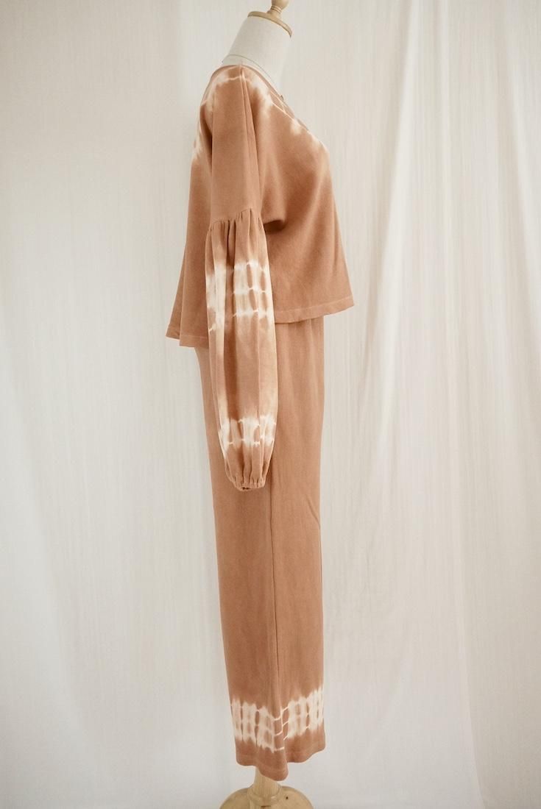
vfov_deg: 61.9
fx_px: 675
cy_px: 404
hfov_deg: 43.7
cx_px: 270
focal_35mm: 30
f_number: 6.3
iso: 5000
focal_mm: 20
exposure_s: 1/1000
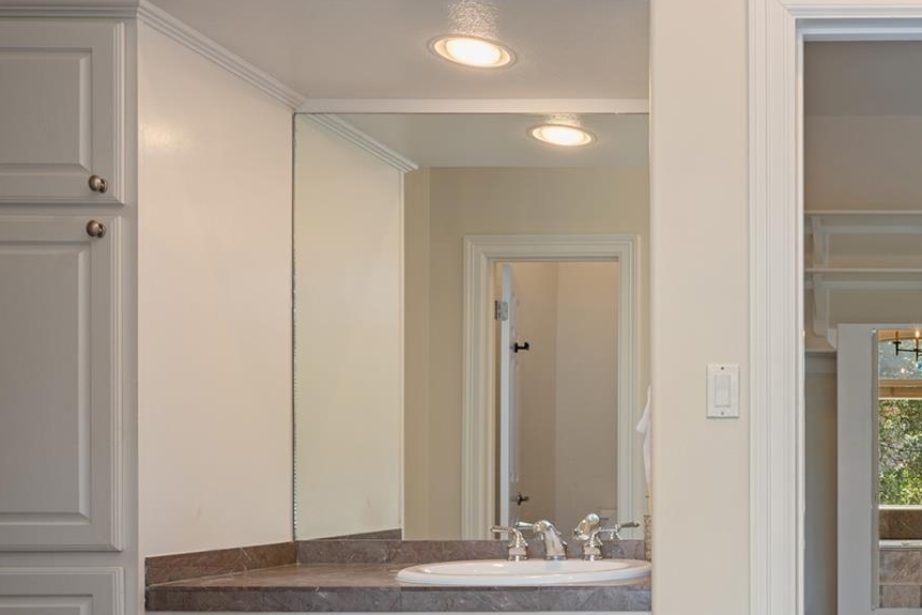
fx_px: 1004
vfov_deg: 33.3
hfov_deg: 42.7
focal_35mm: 39
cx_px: 919
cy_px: 468
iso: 100
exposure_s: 1/6
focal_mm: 16.5
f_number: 8
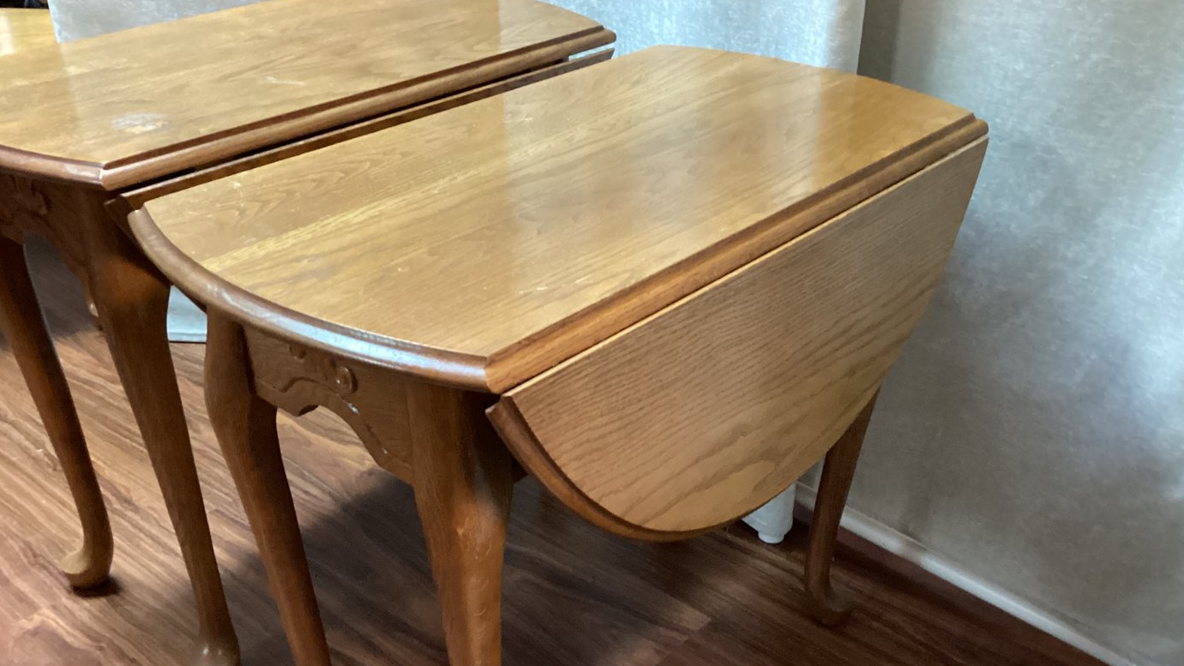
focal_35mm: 37
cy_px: 478
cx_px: 600
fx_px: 1162
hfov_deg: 54.0
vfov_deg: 31.6
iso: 640
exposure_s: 1/30
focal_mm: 3.3
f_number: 2.4
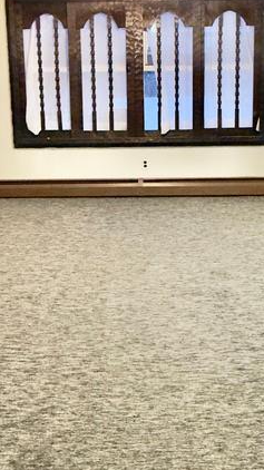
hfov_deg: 31.9
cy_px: 147
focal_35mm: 37
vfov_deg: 52.7
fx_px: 461
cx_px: 141
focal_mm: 2.22
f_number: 2.2
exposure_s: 1/60
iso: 1000
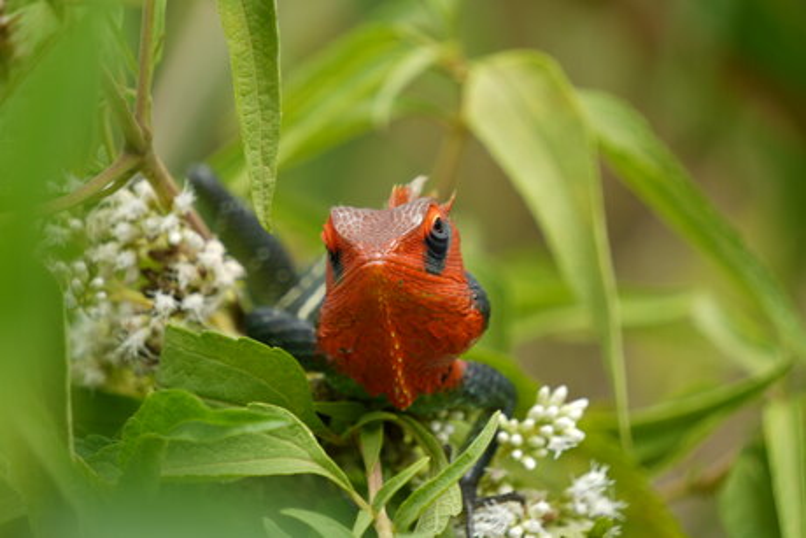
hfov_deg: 5.3
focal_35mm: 388
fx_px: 8700
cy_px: 269
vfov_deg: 3.5
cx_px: 403
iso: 50
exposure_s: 1/50
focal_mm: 259
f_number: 6.3
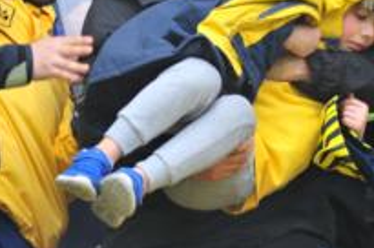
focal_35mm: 878
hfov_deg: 2.4
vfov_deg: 1.6
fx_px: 9107
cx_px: 193
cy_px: 19
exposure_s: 1/200
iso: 640
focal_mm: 300
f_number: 2.8
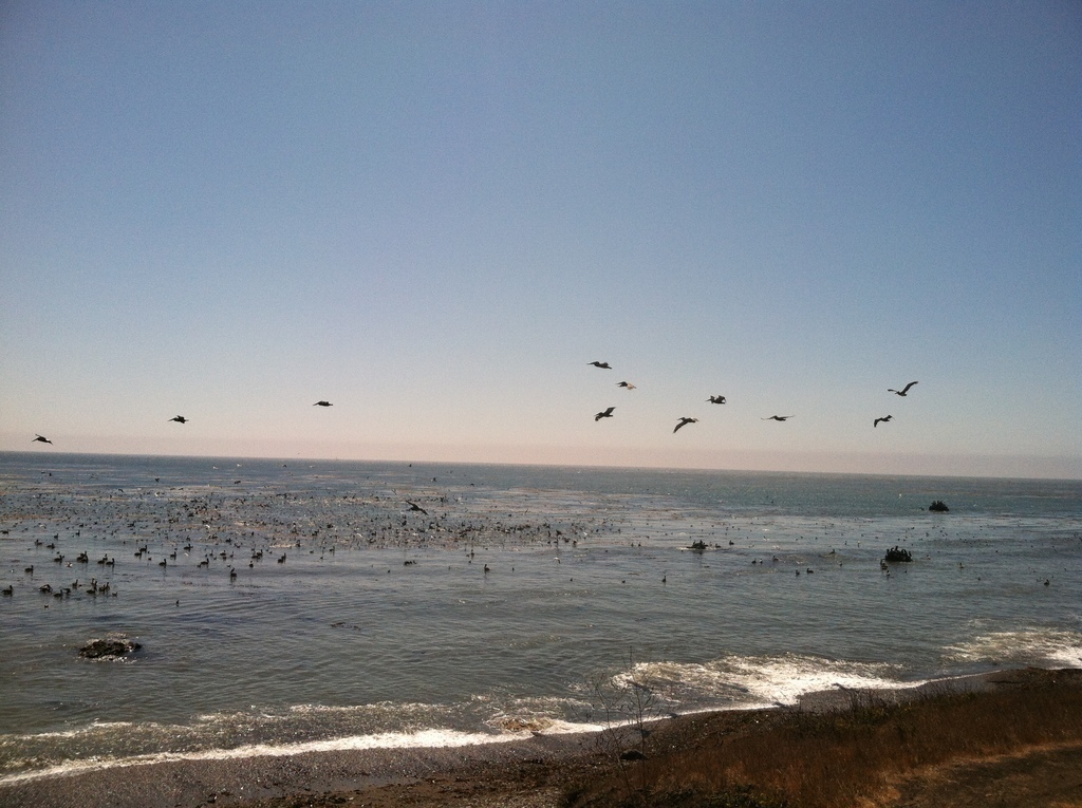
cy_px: 404
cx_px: 541
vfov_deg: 40.6
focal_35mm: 35
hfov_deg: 52.7
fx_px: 1092
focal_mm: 3.85
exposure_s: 1/3333
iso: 80
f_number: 2.8
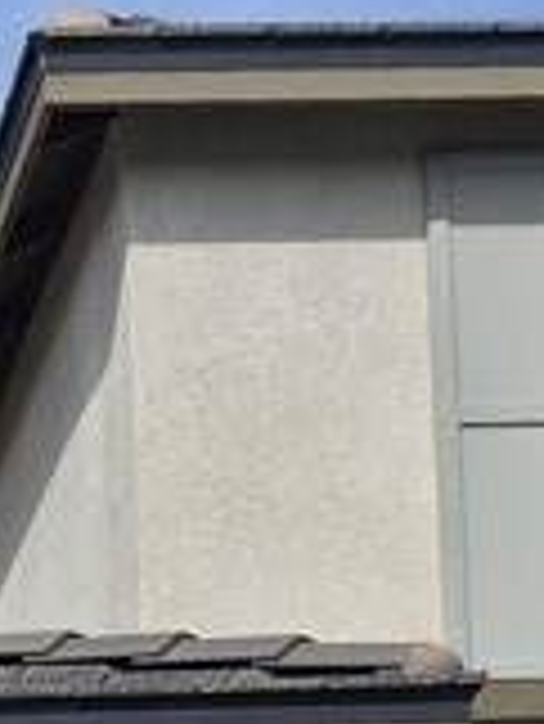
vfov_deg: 11.4
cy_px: 1700
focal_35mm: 146
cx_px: -436
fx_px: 3055
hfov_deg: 9.7
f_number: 1.8
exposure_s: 1/2008
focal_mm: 5.4
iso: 25
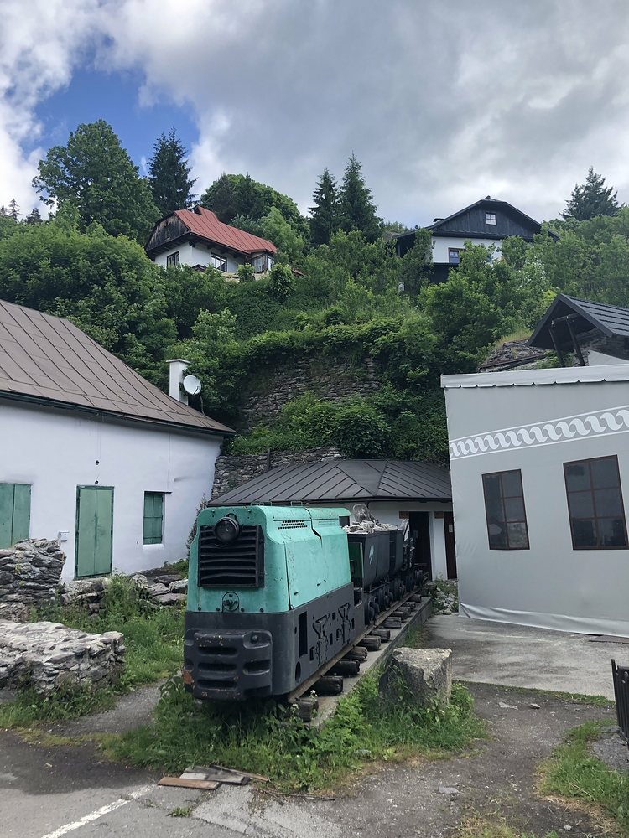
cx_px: 314
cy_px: 419
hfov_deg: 49.7
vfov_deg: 63.4
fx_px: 678
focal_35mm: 28
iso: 20
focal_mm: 3.99
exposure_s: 1/774
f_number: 1.8
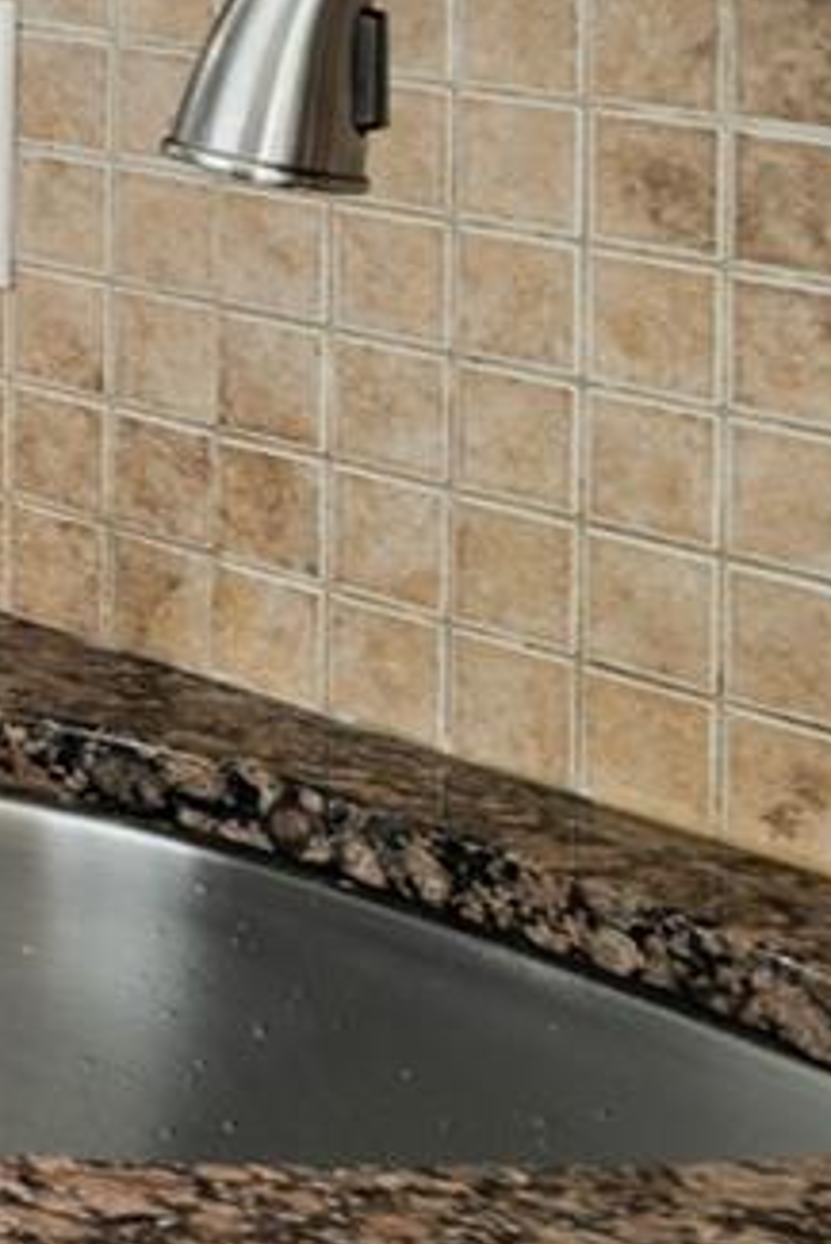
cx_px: -2979
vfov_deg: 18.1
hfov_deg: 7.0
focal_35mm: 107
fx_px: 3701
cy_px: -278
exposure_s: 6
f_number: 9
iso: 100
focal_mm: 17
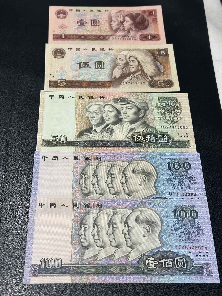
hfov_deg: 30.3
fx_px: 410
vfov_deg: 39.7
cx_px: 111
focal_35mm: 48
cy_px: 148
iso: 80
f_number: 1.78
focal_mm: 6.86
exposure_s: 1/50
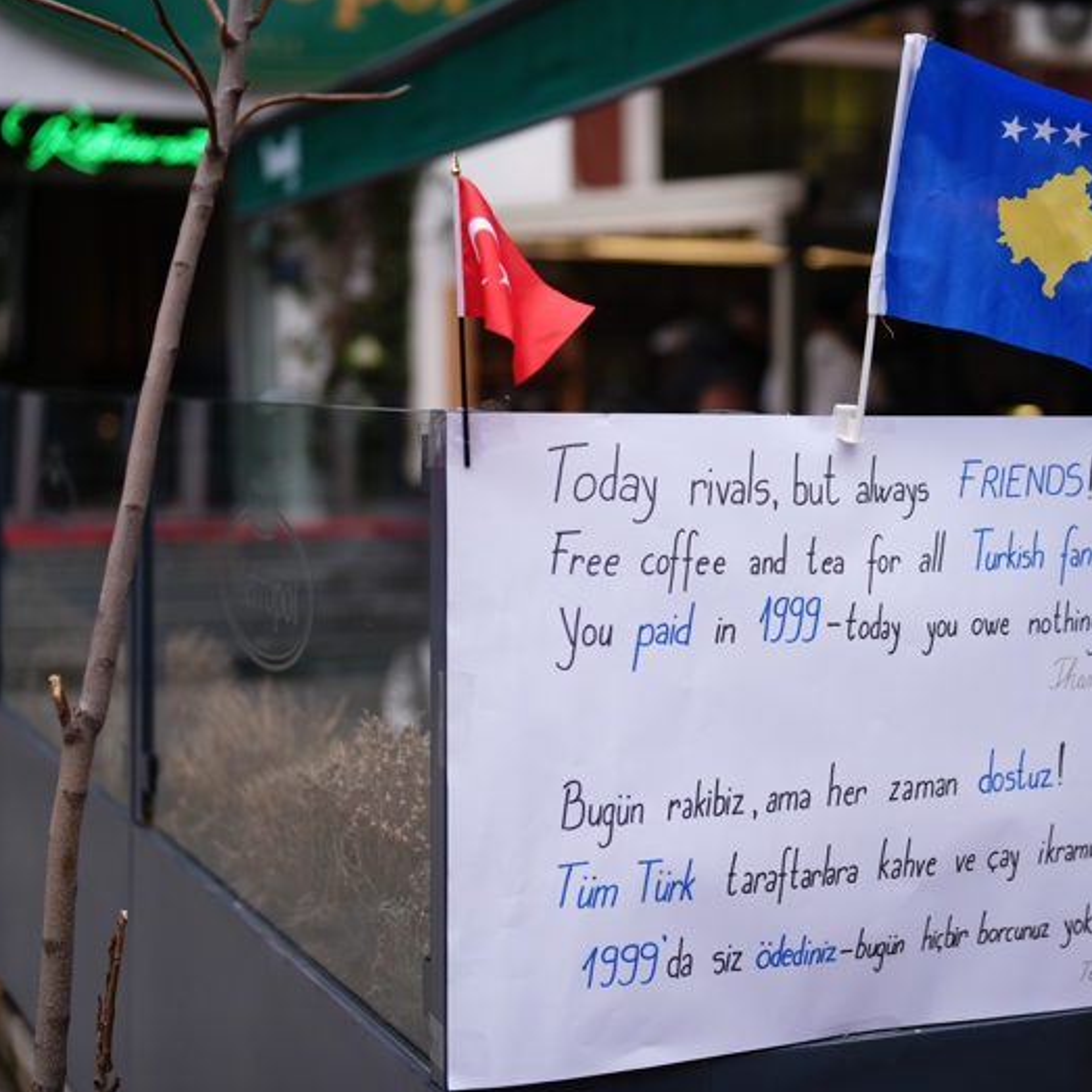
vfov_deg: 26.5
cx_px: 796
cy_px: 546
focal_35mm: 65
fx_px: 2320
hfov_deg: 26.2
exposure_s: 1/3200
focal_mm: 50
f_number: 1.4
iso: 125
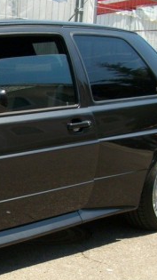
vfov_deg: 22.5
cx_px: -90
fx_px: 696
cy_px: 213
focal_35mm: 94
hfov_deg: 12.2
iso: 80
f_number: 5.5
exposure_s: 1/216
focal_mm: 5.7
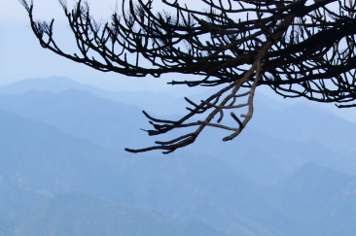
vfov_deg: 8.0
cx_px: 333
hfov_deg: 12.1
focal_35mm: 168
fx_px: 1659
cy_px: 307
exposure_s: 1/160
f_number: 8
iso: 100
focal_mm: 40
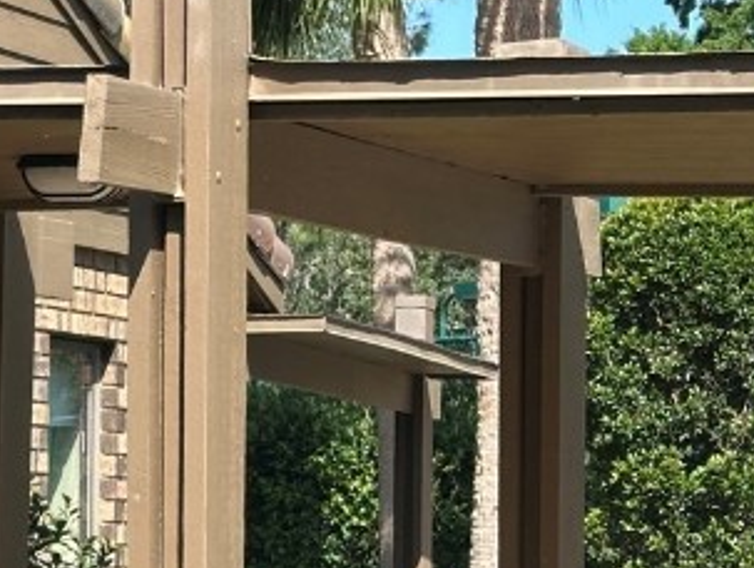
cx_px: -246
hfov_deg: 11.8
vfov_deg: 9.2
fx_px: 3533
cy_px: 284
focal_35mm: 162
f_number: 1.78
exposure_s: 1/1639
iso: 64
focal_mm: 6.86
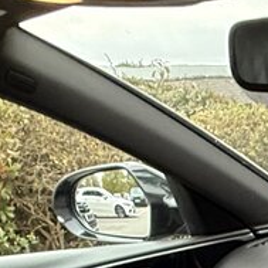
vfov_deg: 16.0
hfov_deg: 16.5
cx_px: 510
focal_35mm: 84
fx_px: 736
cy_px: 540
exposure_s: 1/60
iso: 400
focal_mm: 2.22
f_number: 2.2
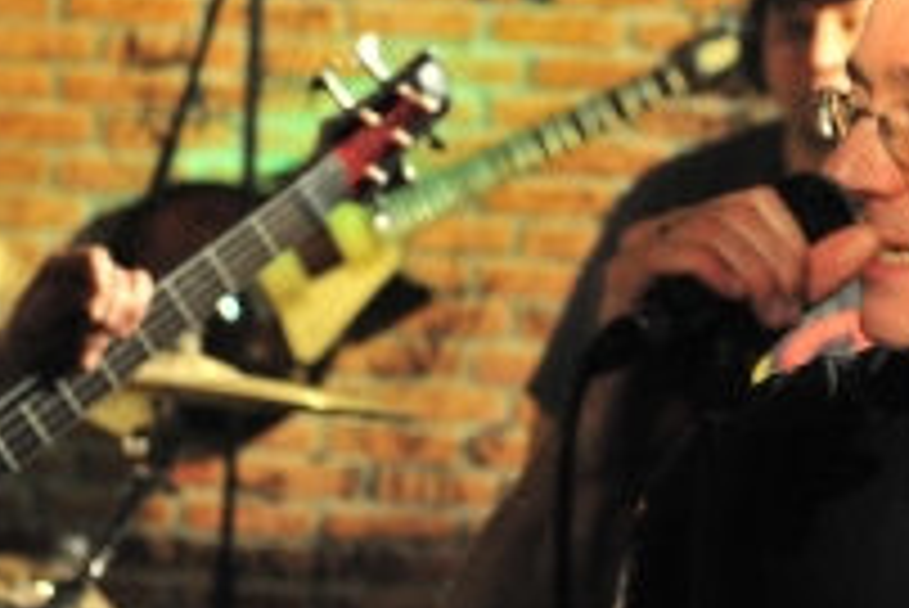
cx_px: 837
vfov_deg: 8.4
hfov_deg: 12.5
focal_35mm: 163
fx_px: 4119
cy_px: 286
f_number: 4.5
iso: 6400
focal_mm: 66
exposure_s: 1/125
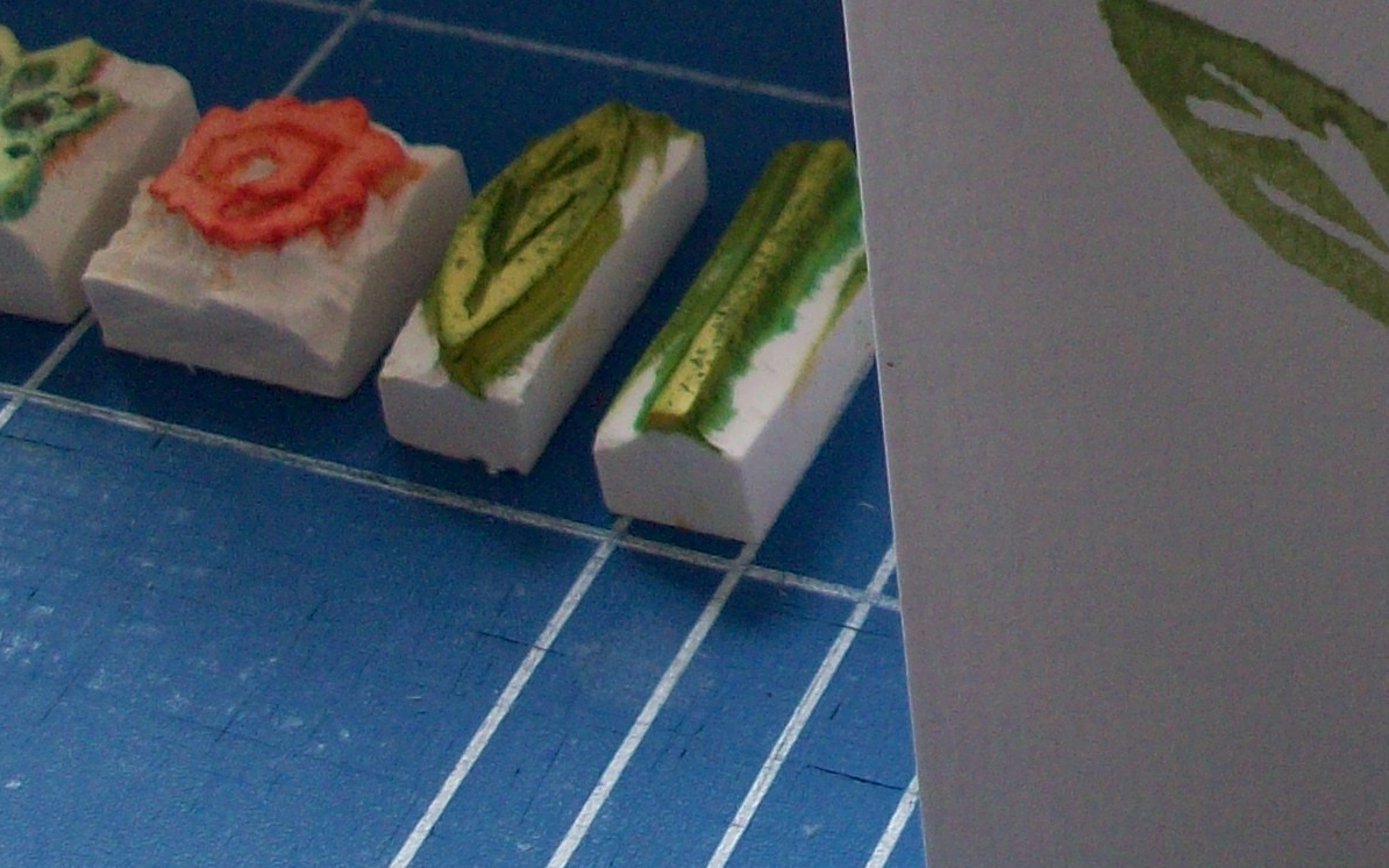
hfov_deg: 20.3
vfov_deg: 12.9
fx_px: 3747
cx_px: 1408
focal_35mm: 99
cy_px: -163
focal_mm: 5.7
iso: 92
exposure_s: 1/60
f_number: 2.8
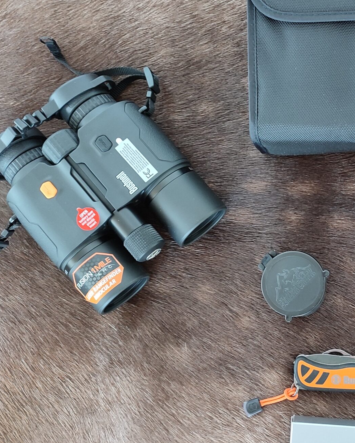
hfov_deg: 29.9
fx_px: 630
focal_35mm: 48
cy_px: 201
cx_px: 331
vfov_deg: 38.7
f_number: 1.9
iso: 698
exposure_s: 1/20
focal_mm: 6.04
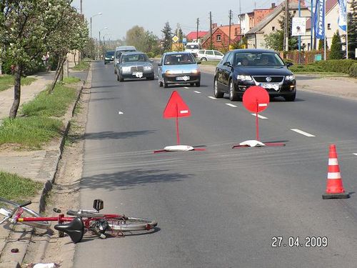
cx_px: 178
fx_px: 1403
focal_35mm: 136
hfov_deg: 14.5
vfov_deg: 10.9
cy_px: 134
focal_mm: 22.8
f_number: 4.8
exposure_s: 1/320
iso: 64
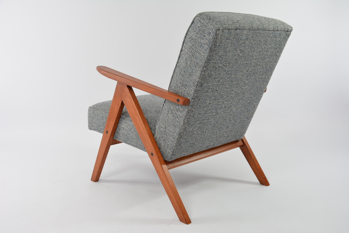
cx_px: 174
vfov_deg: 35.6
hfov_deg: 51.2
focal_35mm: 38
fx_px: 364
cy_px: 116
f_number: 6.3
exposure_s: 1/60
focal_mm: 25
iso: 400
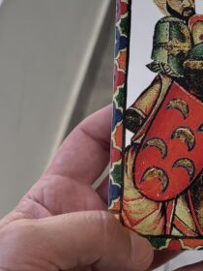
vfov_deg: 20.8
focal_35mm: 93
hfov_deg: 15.2
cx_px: 255
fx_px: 727
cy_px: 43
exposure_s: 1/316
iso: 50
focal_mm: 5.96
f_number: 1.6
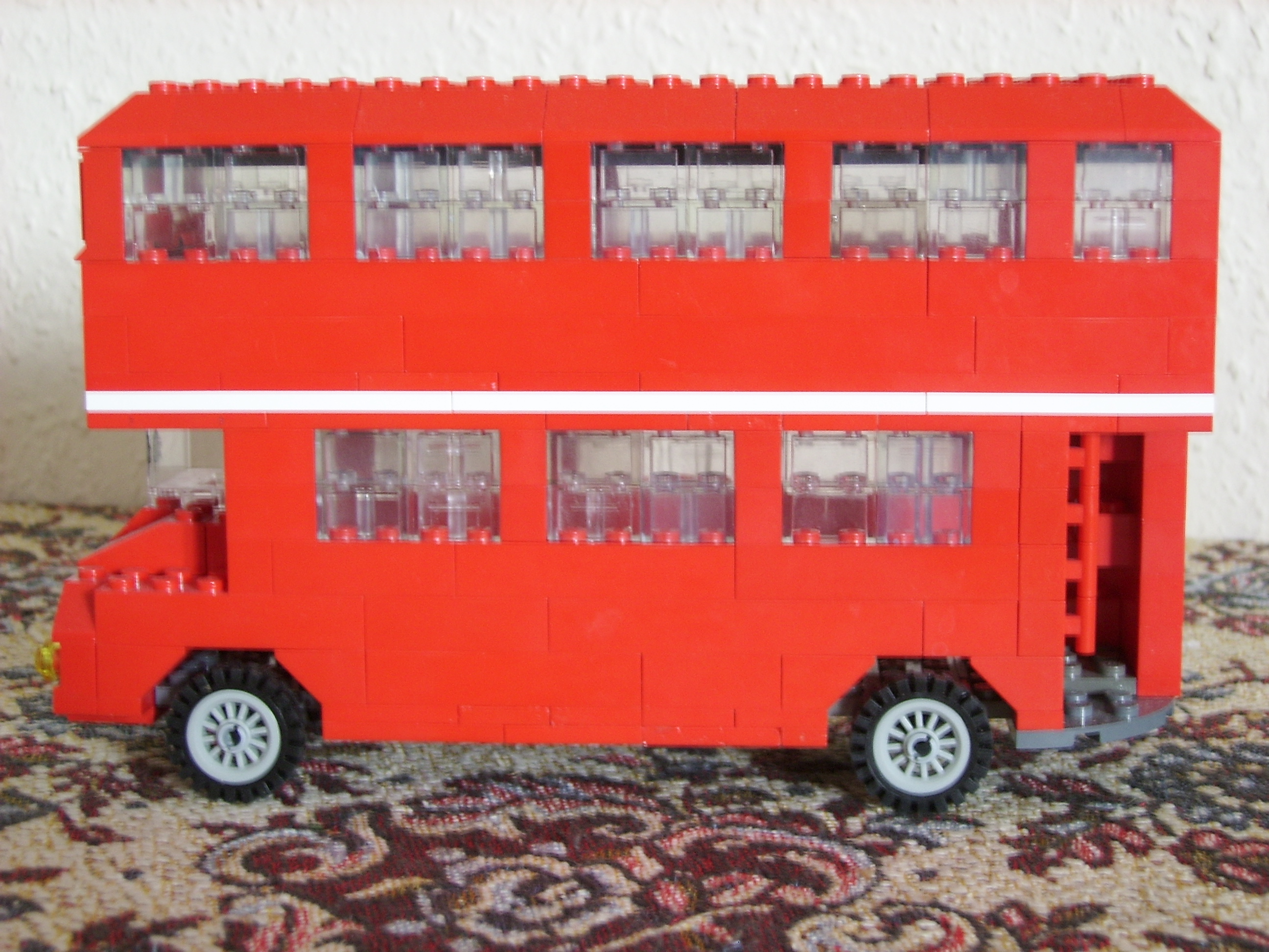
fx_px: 2346
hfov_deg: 30.3
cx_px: 634
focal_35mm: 64
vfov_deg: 22.9
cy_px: 476
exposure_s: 1/4
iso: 100
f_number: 3.7
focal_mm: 10.75
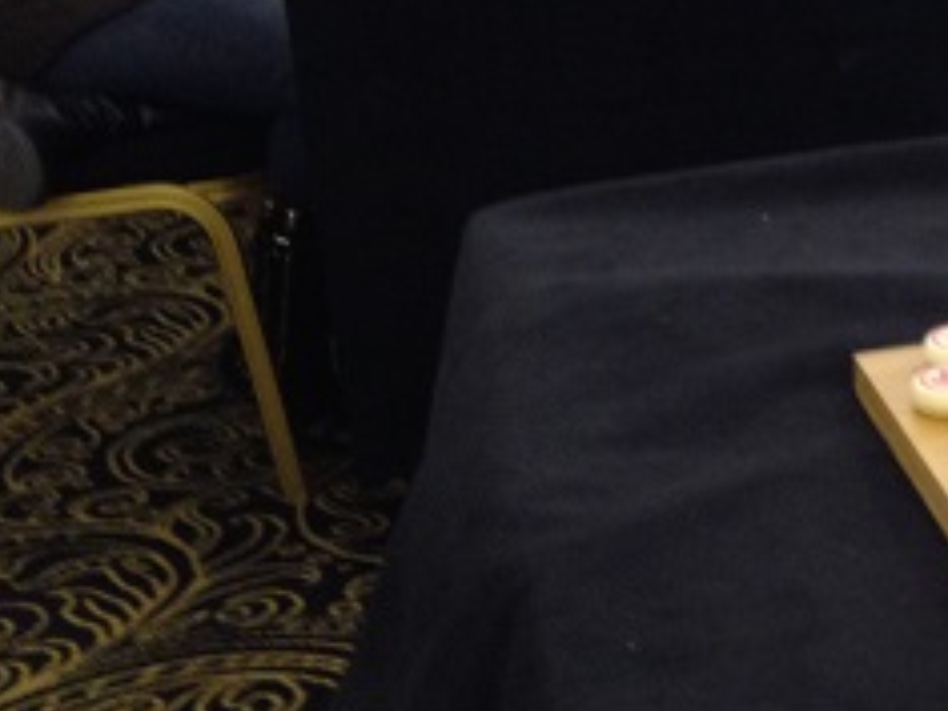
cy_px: 92
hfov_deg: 18.9
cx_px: 1187
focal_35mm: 97
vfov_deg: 15.1
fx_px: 2656
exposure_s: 1/20
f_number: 2.4
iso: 125
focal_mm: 4.28
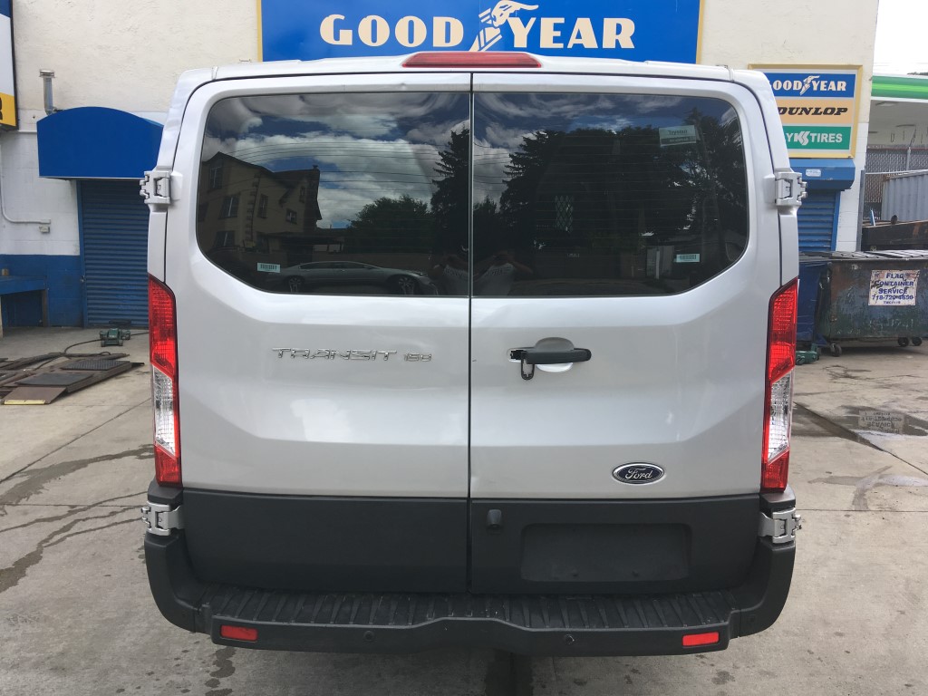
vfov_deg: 48.2
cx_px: 464
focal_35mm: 29
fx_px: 777
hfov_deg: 61.7
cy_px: 348
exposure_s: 1/425
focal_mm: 4.15
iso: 25
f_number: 2.2
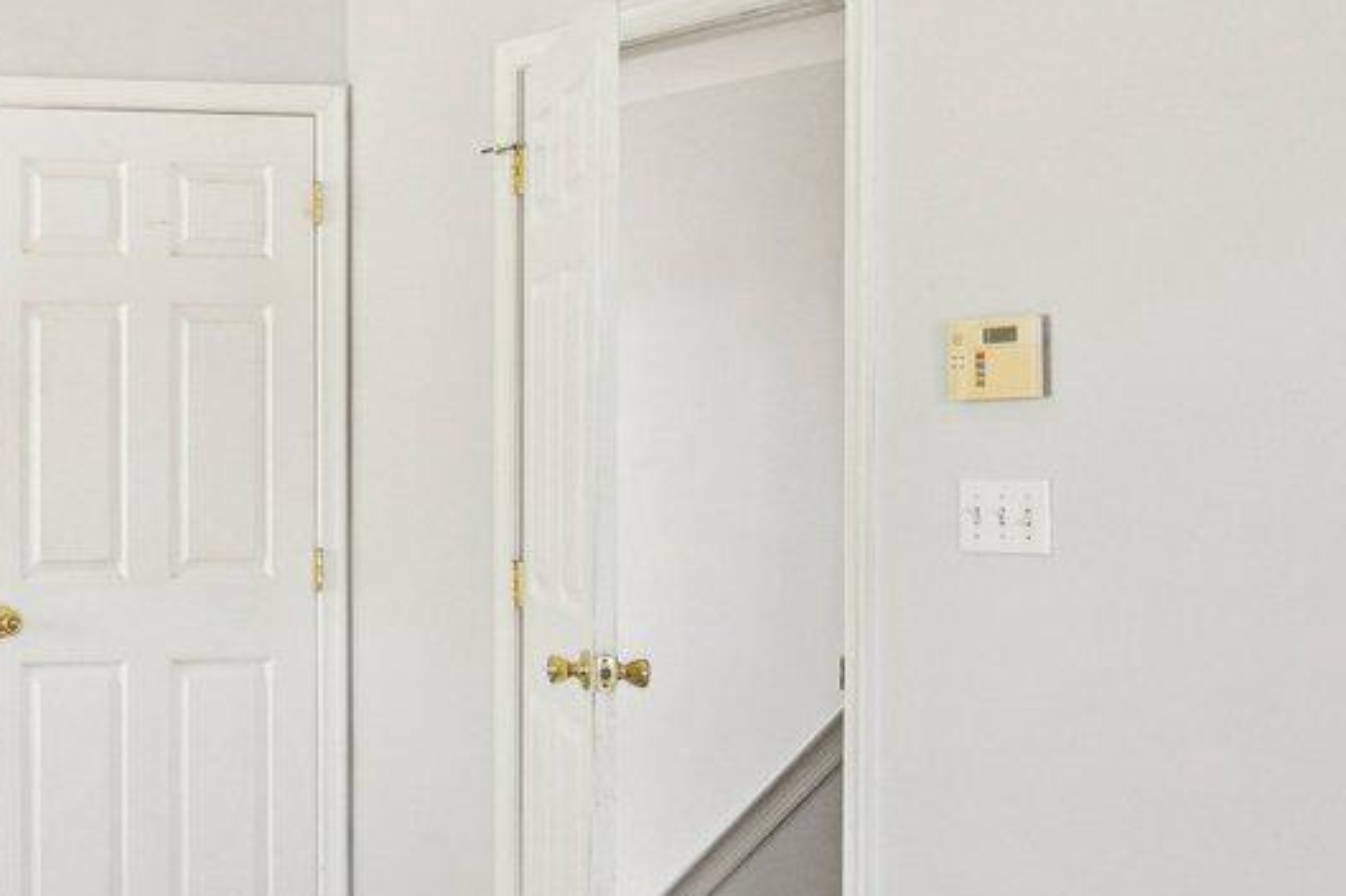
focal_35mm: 62
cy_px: 449
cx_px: -527
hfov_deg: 26.1
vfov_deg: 21.9
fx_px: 2317
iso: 800
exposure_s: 1/80
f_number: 8
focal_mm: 16
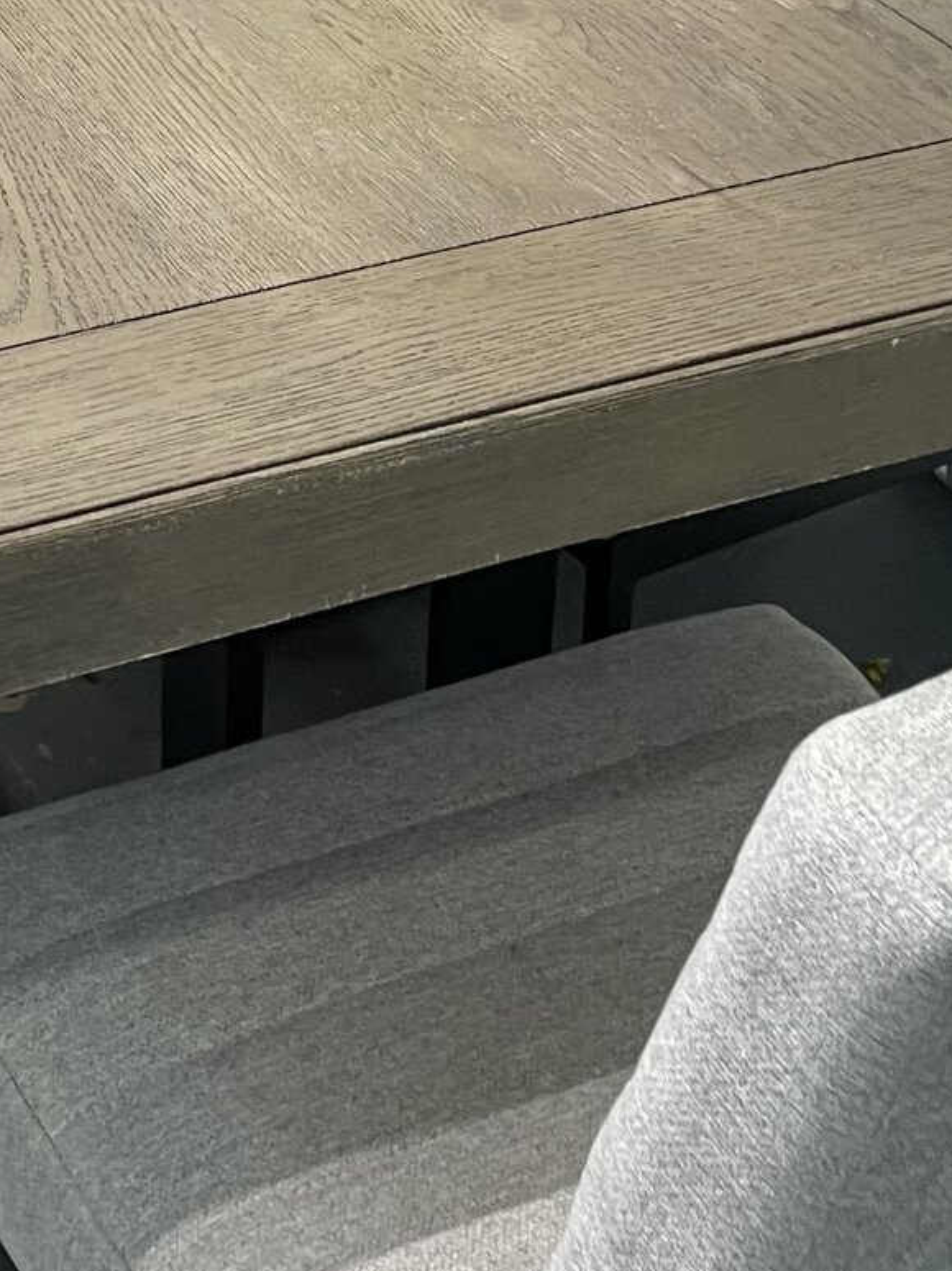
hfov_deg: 16.7
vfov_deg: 21.7
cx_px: -26
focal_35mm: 86
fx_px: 3155
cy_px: -84
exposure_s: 1/60
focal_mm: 4.2
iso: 100
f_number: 1.6
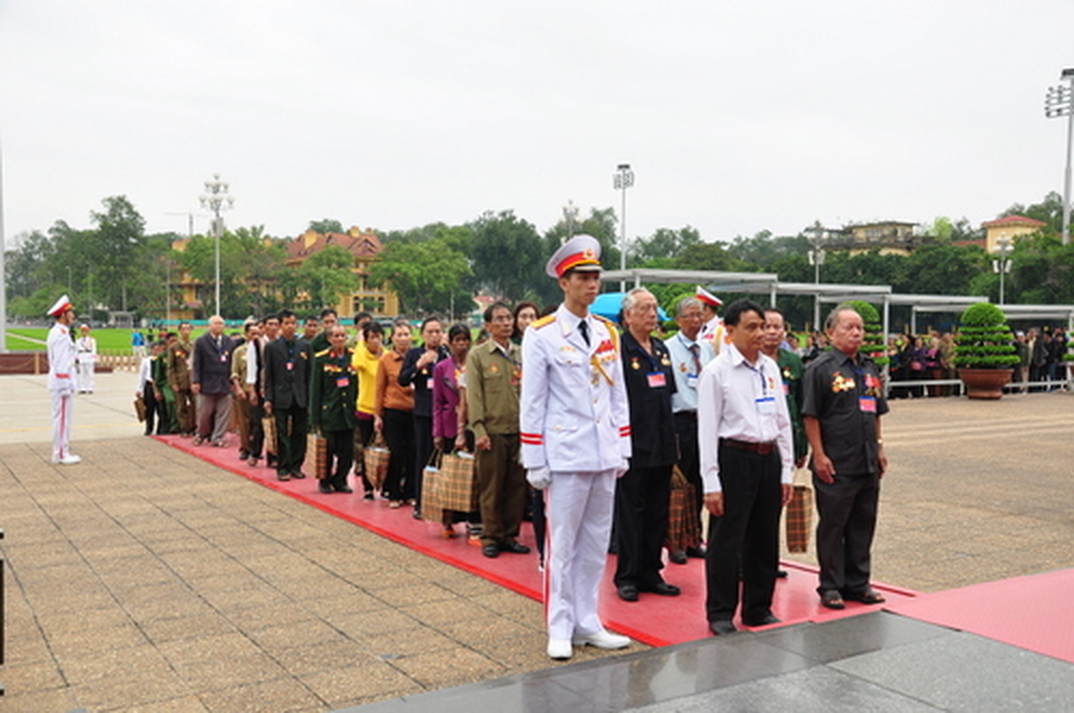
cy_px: 356
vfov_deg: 36.8
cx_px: 537
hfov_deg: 53.2
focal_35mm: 36
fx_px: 1073
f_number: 8
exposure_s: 1/100
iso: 250
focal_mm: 24
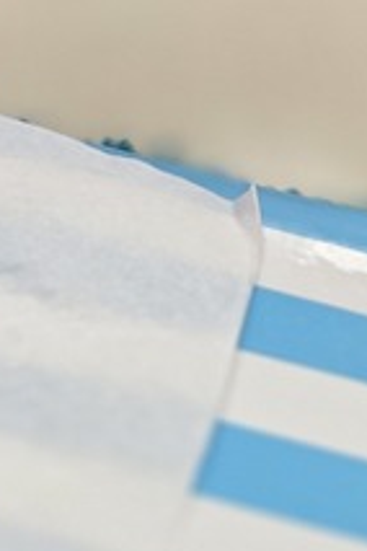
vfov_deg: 13.6
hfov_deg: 11.6
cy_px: -714
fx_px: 1758
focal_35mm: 115
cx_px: -106
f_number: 1.7
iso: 160
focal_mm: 6.3
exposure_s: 1/120
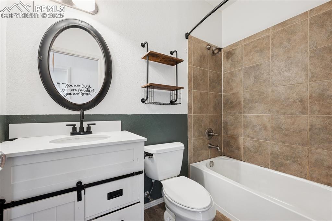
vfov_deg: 77.3
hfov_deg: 100.4
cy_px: 110
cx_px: 166
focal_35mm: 15
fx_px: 138
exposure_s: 5
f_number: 11
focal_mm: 15
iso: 100
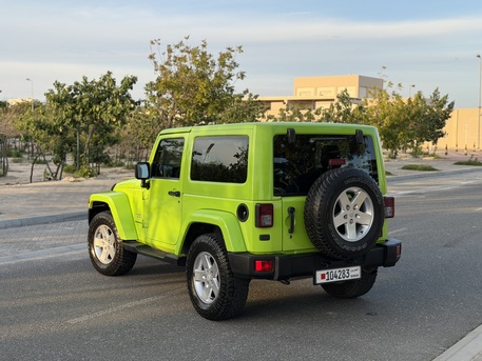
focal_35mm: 48
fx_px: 669
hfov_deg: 39.6
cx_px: 241
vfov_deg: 30.3
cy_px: 180
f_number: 1.78
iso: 64
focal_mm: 6.76
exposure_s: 1/975
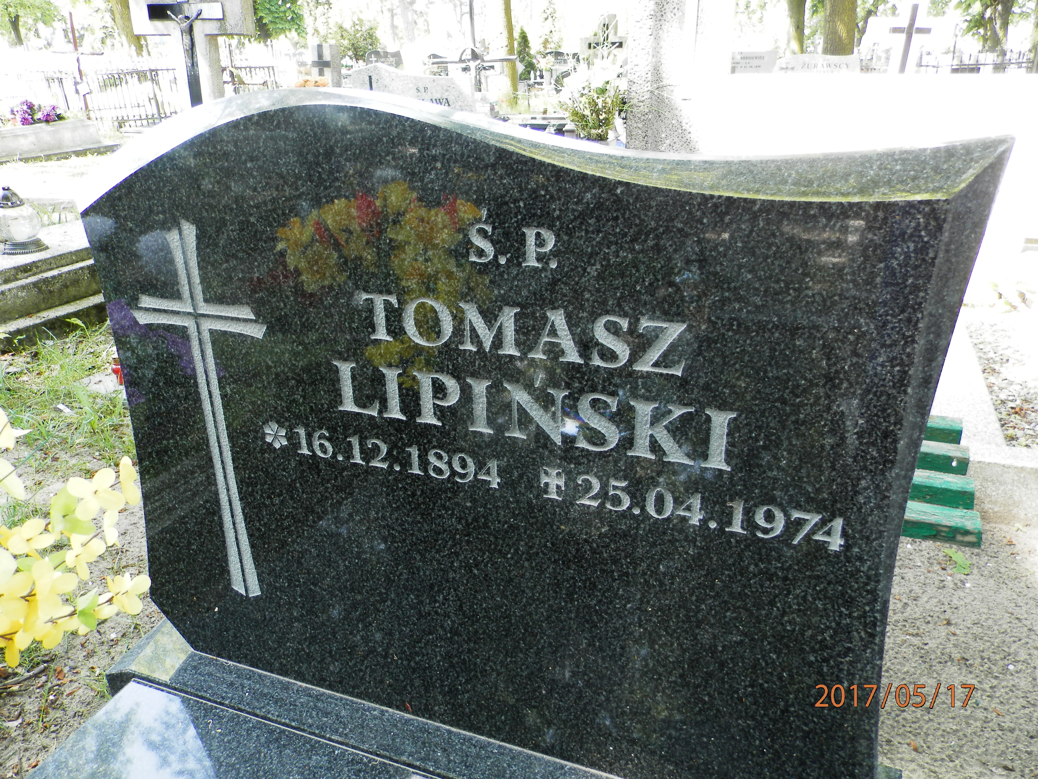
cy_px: 390
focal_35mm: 25
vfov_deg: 54.9
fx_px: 750
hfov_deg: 69.4
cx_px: 519
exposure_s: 1/30
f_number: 3.1
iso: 100
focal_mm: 4.5
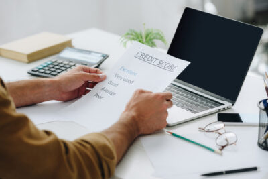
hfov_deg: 17.6
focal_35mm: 116
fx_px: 864
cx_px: 134
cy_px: 90
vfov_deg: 11.8
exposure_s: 1/200
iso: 160
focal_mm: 116
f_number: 3.5
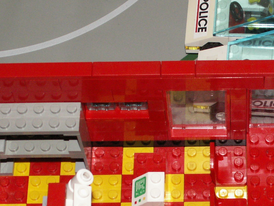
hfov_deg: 15.4
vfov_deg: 11.5
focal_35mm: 127
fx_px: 1005
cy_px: 209
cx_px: 233
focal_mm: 8.92
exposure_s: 1/40
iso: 160
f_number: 3.2
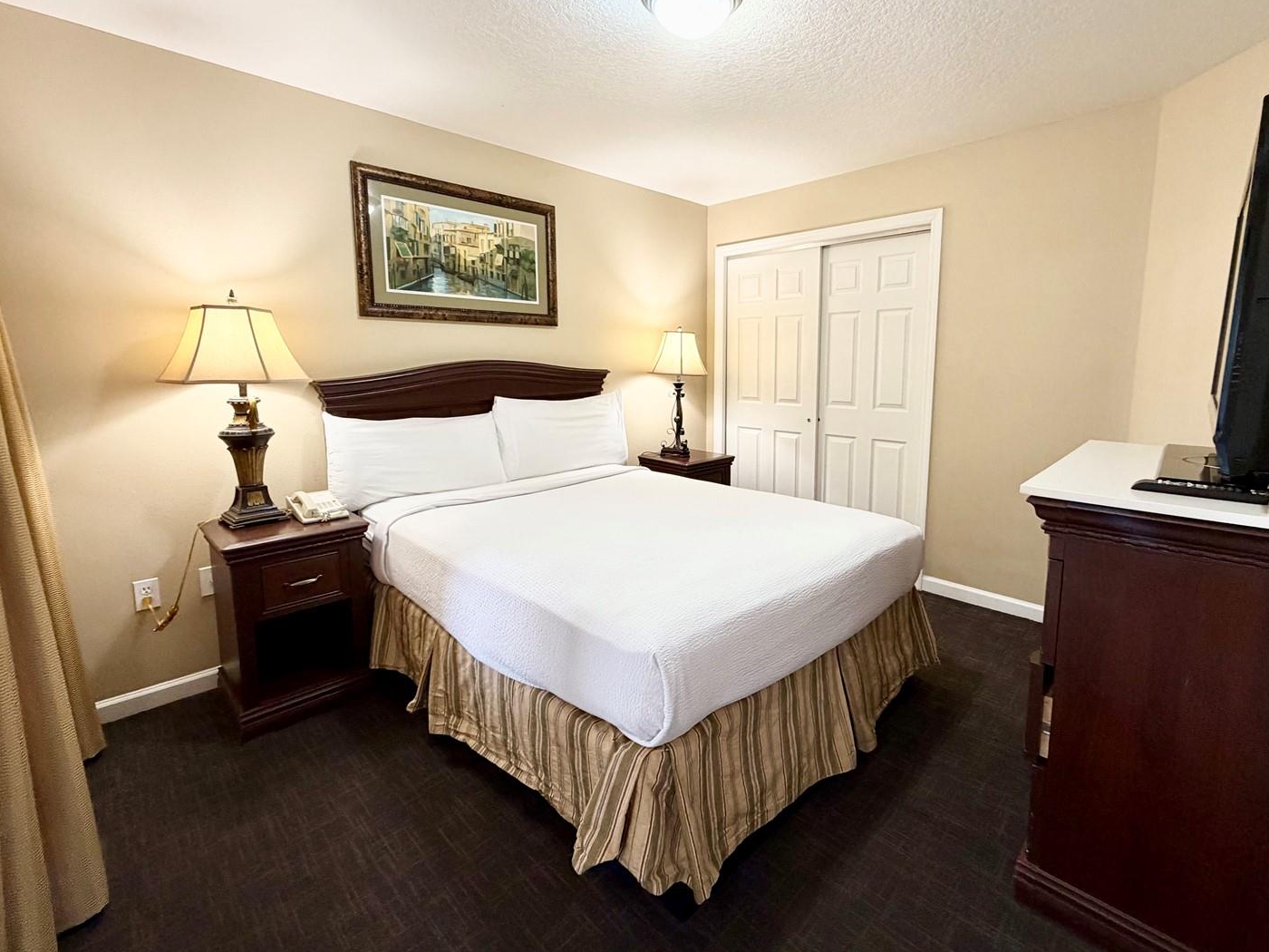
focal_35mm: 16
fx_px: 587
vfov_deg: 77.9
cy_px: 432
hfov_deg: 94.3
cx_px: 680
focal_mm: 2.22
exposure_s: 1/60
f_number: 2.2
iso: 250
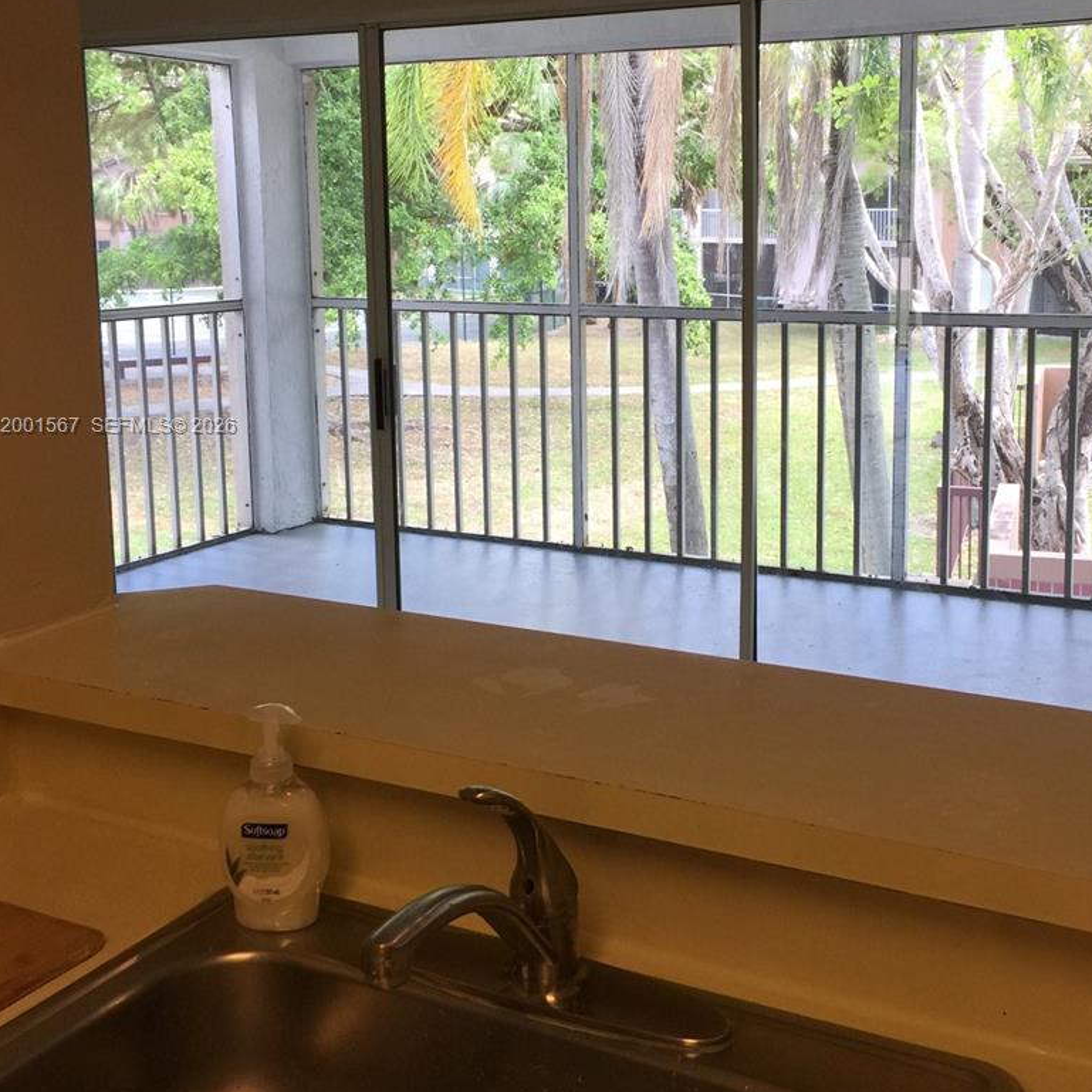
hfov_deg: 41.8
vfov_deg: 41.6
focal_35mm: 40
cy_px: 427
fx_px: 1428
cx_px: 612
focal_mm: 4.15
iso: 32
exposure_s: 1/40
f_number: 2.2
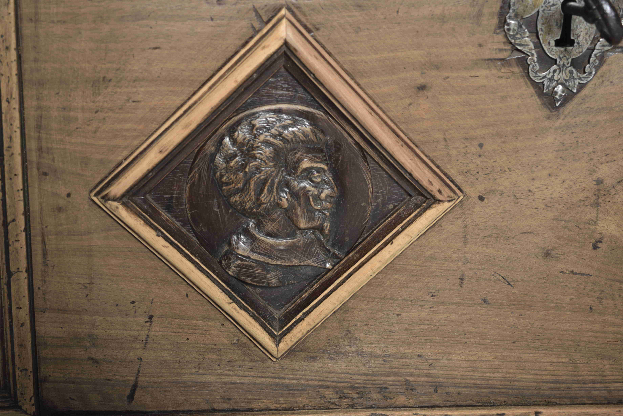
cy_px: 208
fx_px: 1212
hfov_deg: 28.8
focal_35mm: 70
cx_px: 312
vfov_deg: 19.5
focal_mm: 70
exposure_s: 1/125
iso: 400
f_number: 8
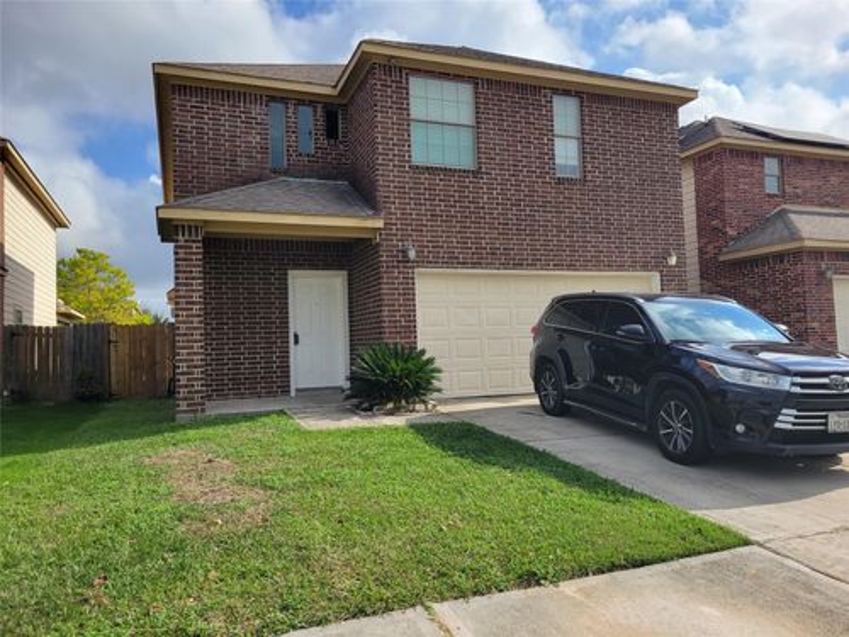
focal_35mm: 26
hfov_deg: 67.3
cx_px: 424
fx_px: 638
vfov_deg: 53.1
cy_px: 318
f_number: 1.8
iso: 40
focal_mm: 5.4
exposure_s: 1/2565
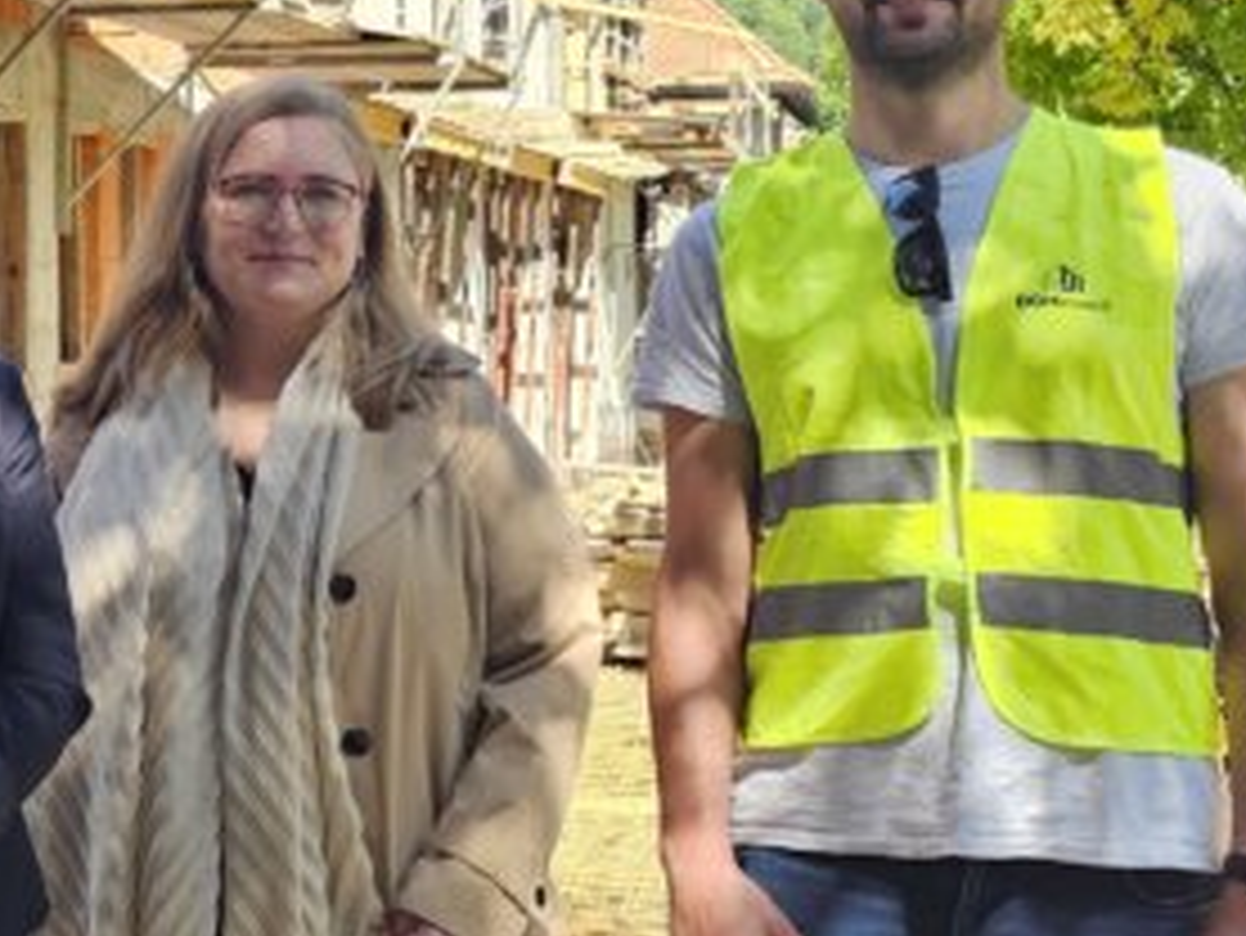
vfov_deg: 17.3
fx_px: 3061
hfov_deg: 21.3
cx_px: -265
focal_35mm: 85
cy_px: 220
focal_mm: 6.3
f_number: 1.7
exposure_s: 1/100
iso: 16
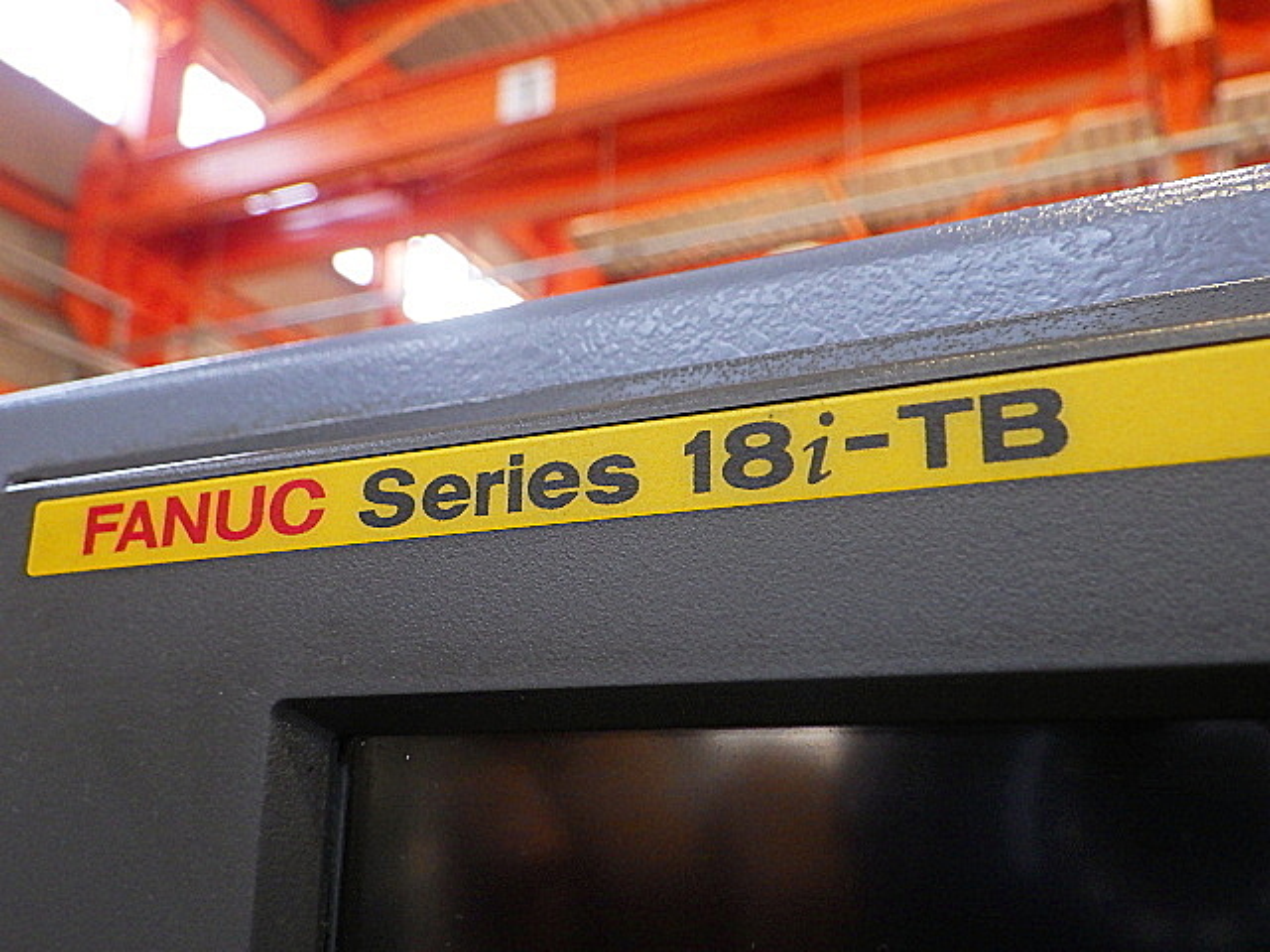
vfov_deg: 41.8
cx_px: 635
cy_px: 476
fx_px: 1247
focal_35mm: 34
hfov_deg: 54.0
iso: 800
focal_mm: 6.1
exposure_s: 1/50
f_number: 3.8
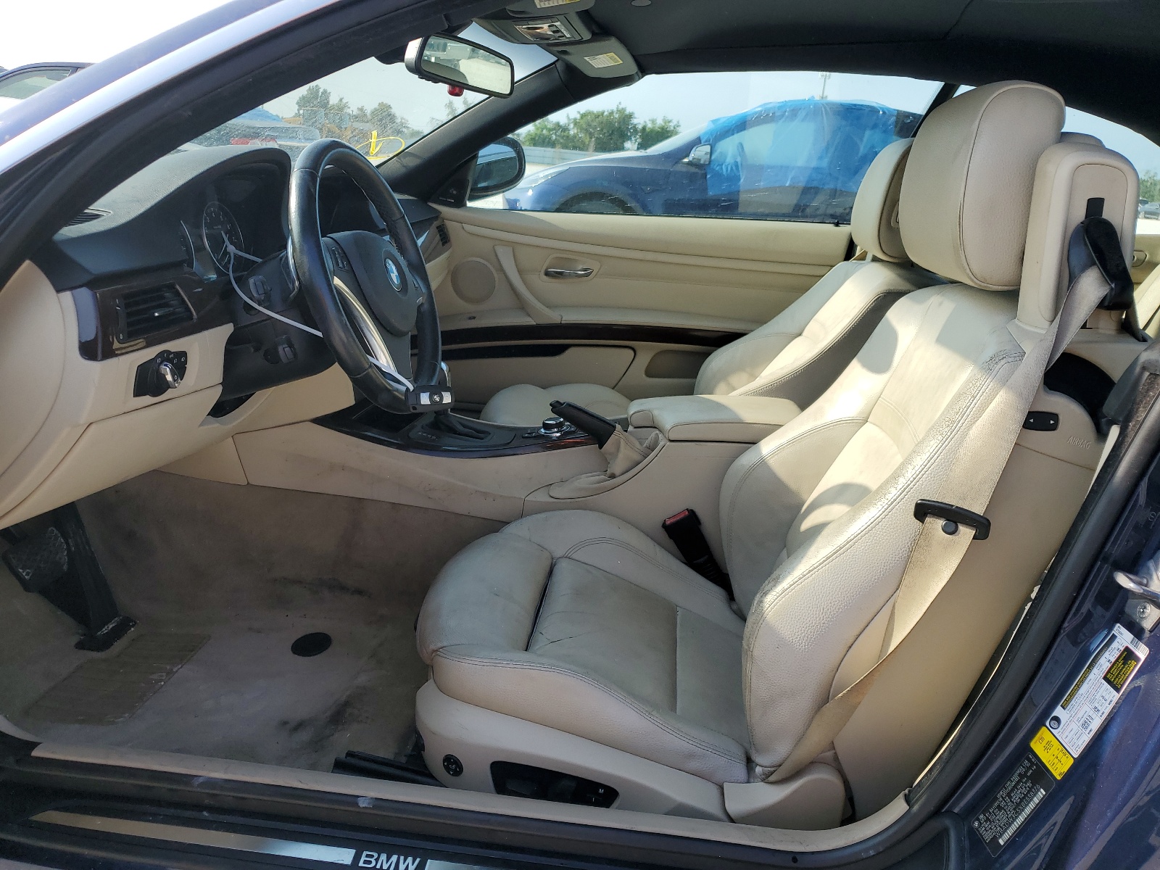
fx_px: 871
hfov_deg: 67.3
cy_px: 435
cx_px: 580
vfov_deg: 53.1
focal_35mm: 26
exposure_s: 1/1250
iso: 50
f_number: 1.5
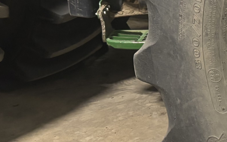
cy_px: 38
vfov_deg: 13.0
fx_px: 619
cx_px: 401
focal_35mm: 100
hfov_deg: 17.2
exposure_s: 1/60
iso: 200
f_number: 1.6
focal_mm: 5.96
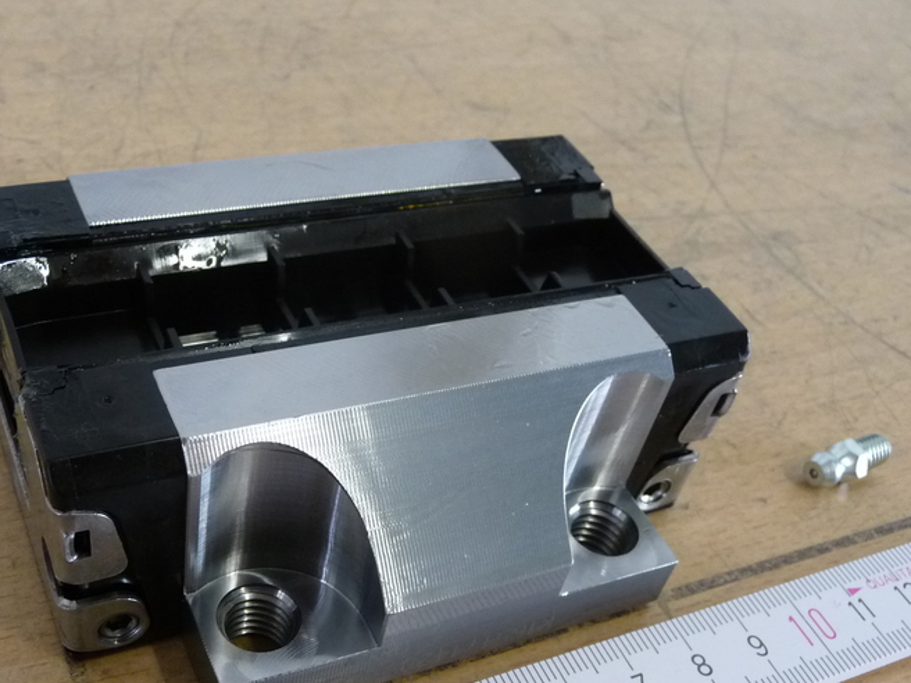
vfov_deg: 34.5
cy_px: 496
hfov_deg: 45.7
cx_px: 394
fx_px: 1079
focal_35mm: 41
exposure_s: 1/30
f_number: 3.3
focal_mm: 4.7
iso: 320
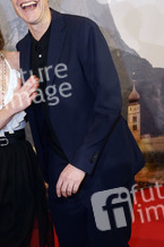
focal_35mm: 68
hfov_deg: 19.9
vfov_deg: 29.6
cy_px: 147
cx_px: 46
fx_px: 465
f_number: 6.3
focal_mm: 37
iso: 1250
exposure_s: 1/125
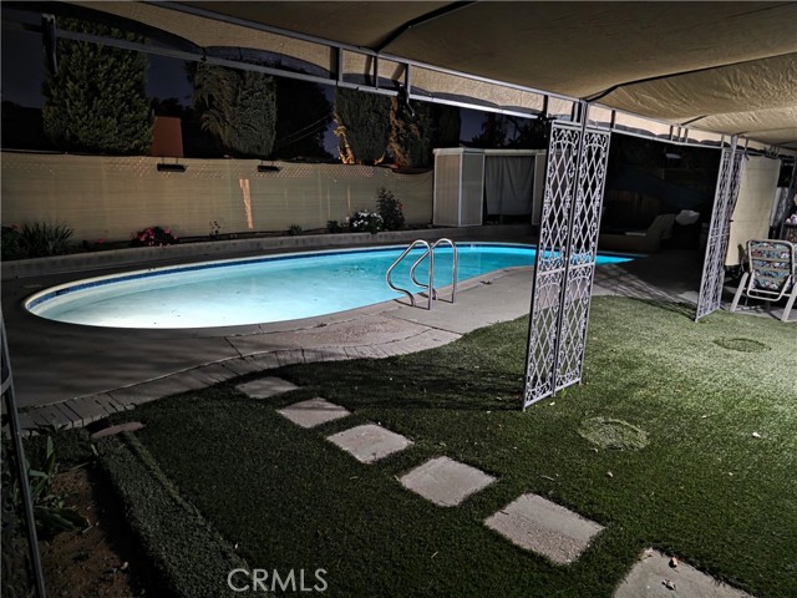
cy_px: 299
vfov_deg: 58.9
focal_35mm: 23
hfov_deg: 73.9
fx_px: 530
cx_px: 398
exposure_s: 1/20
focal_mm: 6.3
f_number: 1.7
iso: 1600
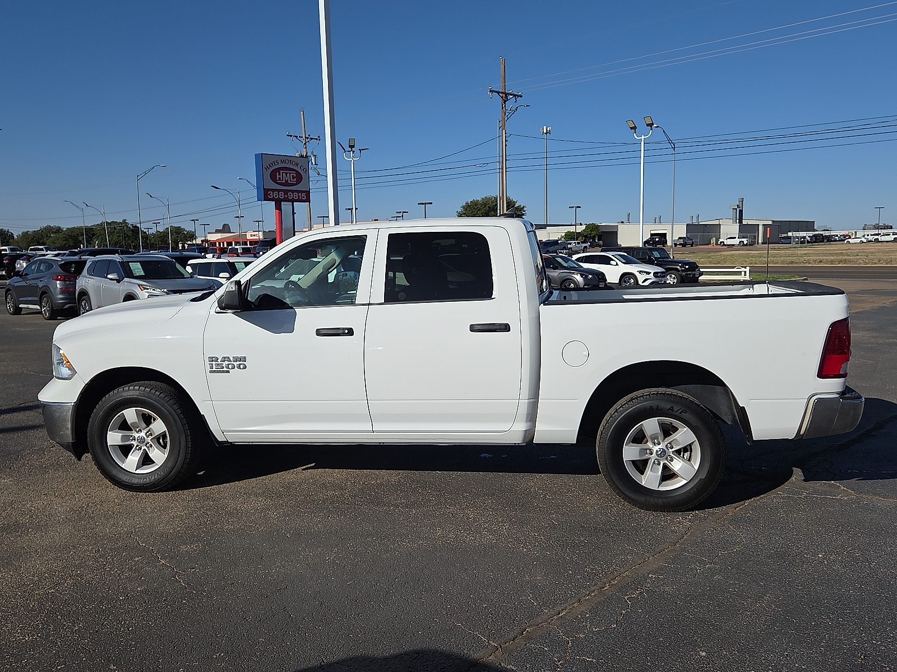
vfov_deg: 48.2
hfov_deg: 61.7
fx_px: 751
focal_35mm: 29
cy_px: 336
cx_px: 448
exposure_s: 1/10000
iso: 57
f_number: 1.8
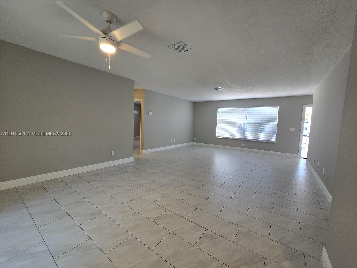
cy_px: 134
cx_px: 178
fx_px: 134
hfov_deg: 106.2
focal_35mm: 13
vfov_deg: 89.9
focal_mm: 2.2
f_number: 2.2
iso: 80
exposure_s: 1/120
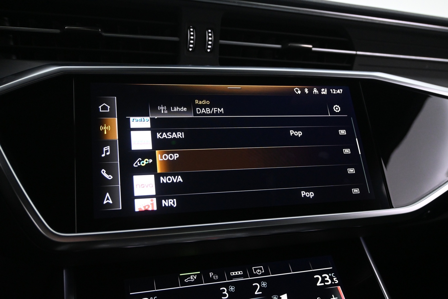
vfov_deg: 39.1
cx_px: 224
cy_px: 150
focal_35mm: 34
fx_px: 420
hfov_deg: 56.1
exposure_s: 1/50
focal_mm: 22.5
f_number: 4
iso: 2500
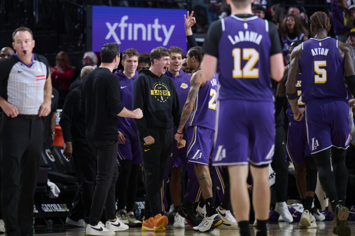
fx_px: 1972
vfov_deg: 6.9
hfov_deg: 10.3
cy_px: 118
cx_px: 178
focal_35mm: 200
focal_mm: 200
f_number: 2.8
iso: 3200
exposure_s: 1/1919
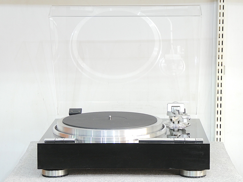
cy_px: 91
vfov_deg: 15.1
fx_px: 688
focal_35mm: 98
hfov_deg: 20.0
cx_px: 122
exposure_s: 1/13
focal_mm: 17.5
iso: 200
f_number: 5
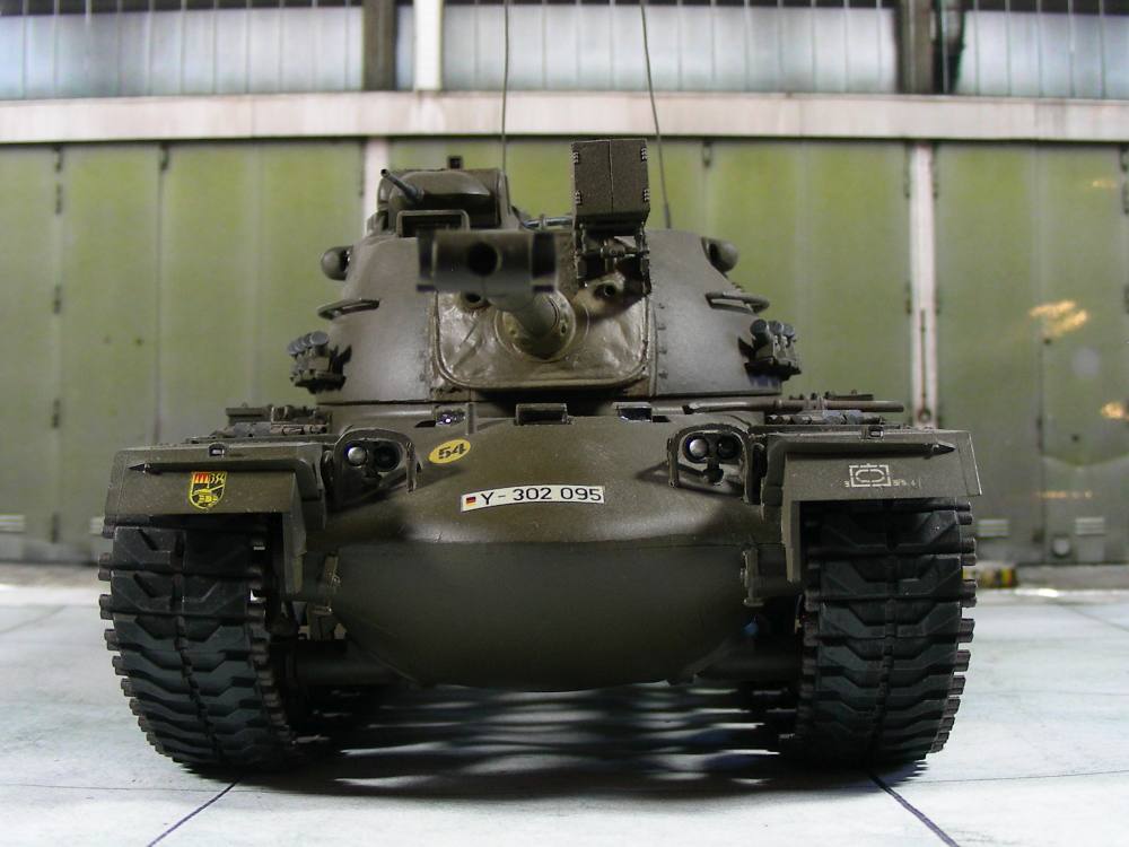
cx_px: 564
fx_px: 1435
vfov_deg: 32.9
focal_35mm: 44
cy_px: 424
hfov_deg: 42.9
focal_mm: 7.4
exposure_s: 1/11.6
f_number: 3.5
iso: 50
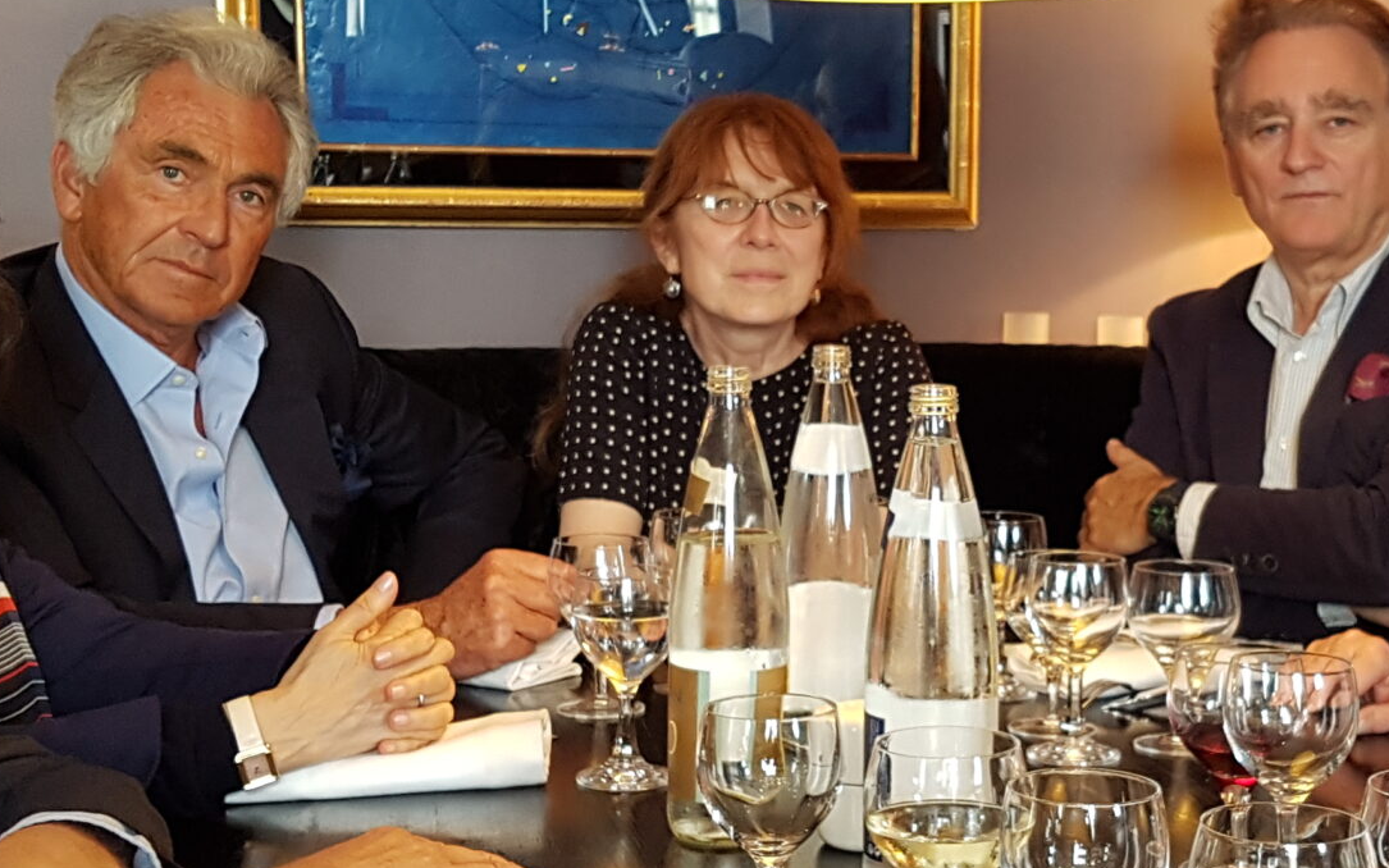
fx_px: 2460
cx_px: 984
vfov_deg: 20.0
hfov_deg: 31.1
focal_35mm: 65
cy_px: 433
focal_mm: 4.2
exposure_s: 1/25
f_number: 1.7
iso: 160
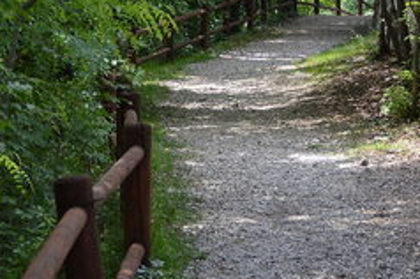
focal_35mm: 144
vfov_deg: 9.4
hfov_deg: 14.2
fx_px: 1678
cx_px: 339
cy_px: -13
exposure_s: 1/250
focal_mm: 38
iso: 200
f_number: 5.6
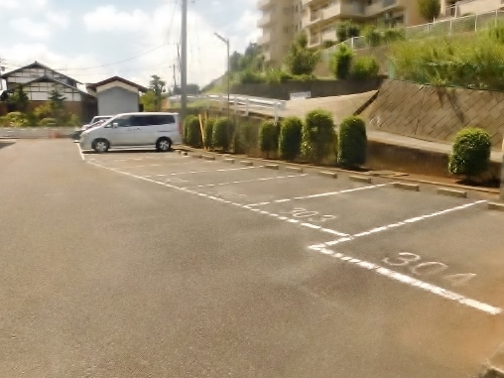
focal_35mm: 29
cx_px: 311
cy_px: 192
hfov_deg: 61.0
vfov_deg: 48.2
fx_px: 422
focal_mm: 4
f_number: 3
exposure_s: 1/1250
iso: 125
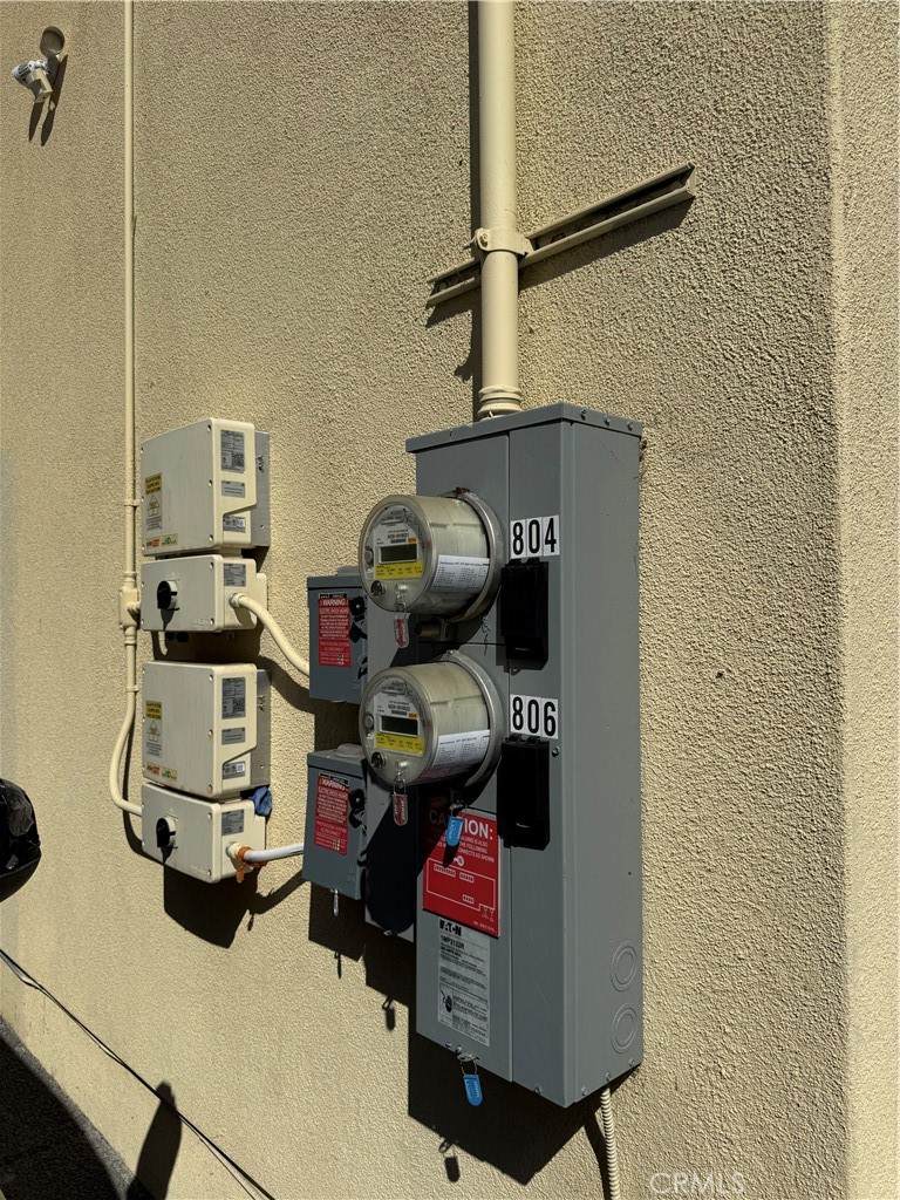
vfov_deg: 71.6
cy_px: 600
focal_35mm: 24
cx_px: 450
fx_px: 832
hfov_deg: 56.8
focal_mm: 6.76
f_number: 1.78
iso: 64
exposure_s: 1/14286
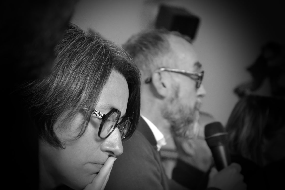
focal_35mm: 99
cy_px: 95
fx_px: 784
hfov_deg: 20.6
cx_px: 142
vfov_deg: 13.8
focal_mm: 66
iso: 3200
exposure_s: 1/30
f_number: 5.3
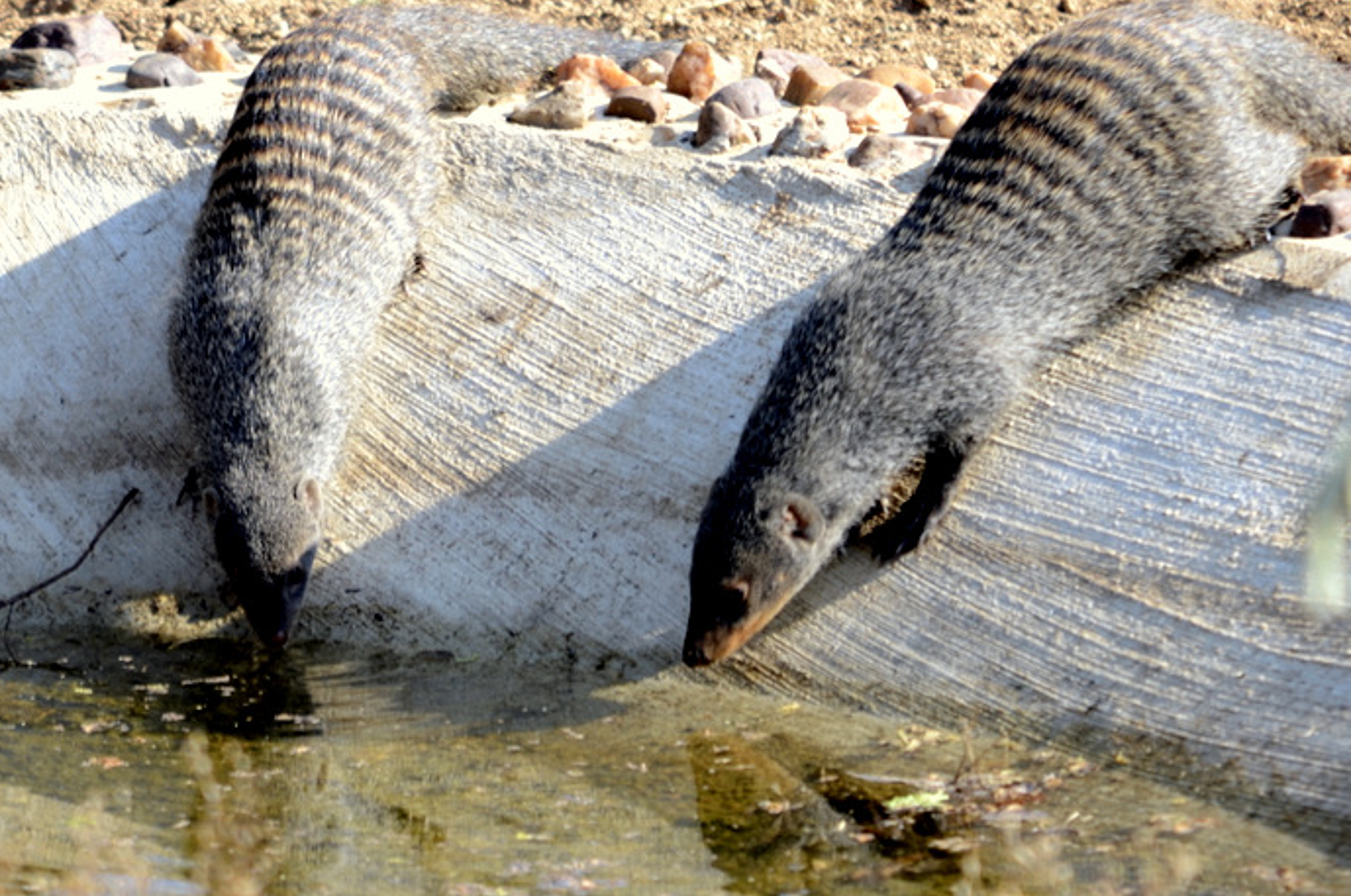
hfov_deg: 3.1
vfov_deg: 2.0
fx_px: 25065
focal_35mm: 669
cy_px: 401
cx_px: 692
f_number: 7.1
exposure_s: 1/160
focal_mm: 300
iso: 160
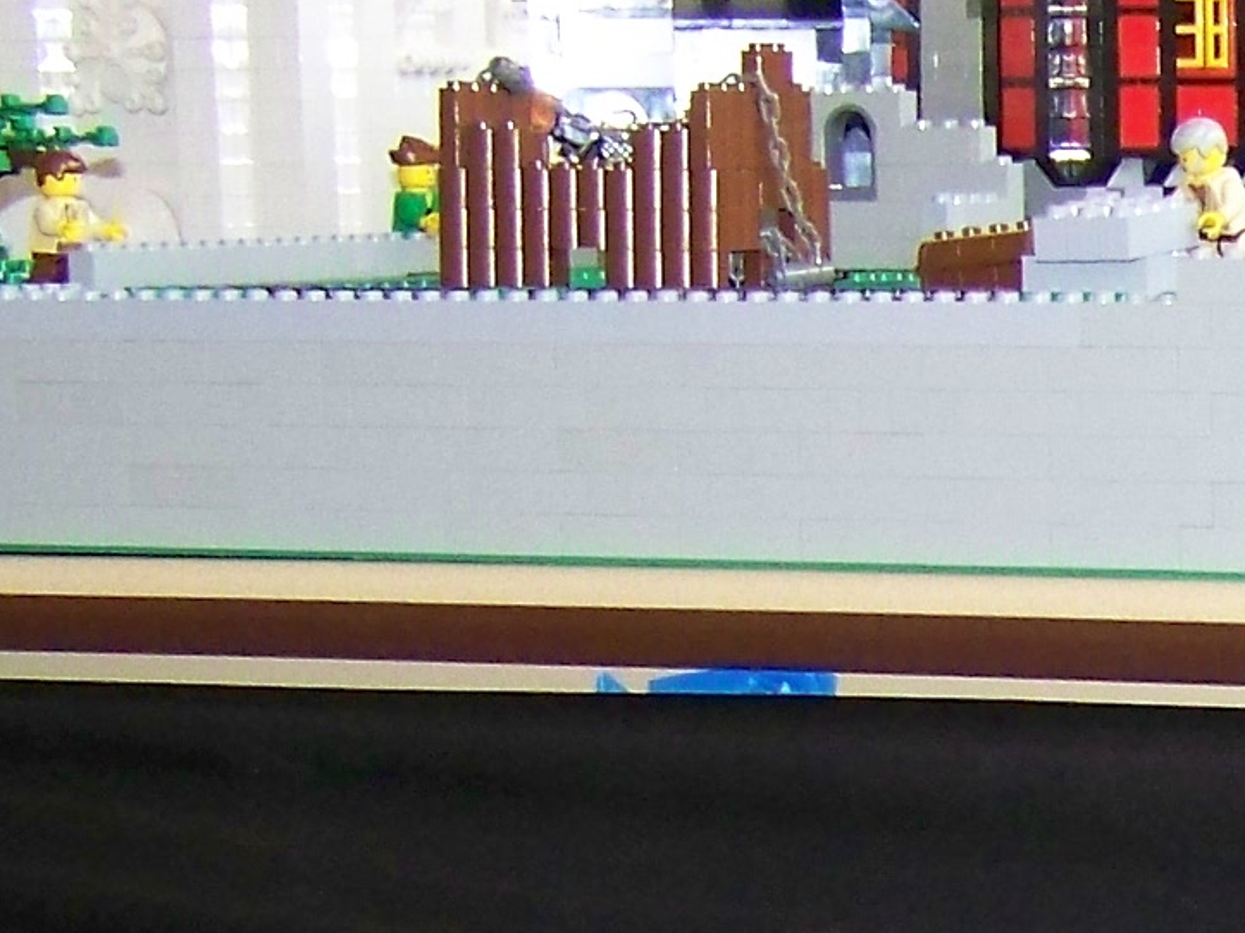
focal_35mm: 153
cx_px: 2204
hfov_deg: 11.9
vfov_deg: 9.4
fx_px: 5502
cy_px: 1420
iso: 200
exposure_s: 1/30
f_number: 2.8
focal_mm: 5.85
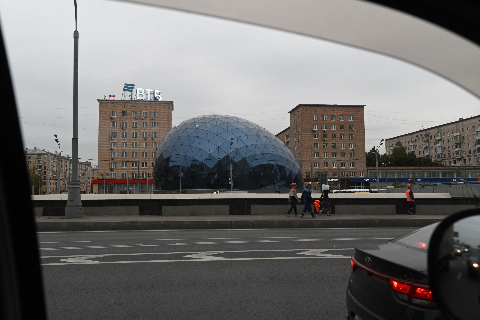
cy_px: 160
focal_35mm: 32
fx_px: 426
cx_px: 240
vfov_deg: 41.1
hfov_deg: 58.8
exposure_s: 1/640
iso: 1600
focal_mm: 32
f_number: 6.3
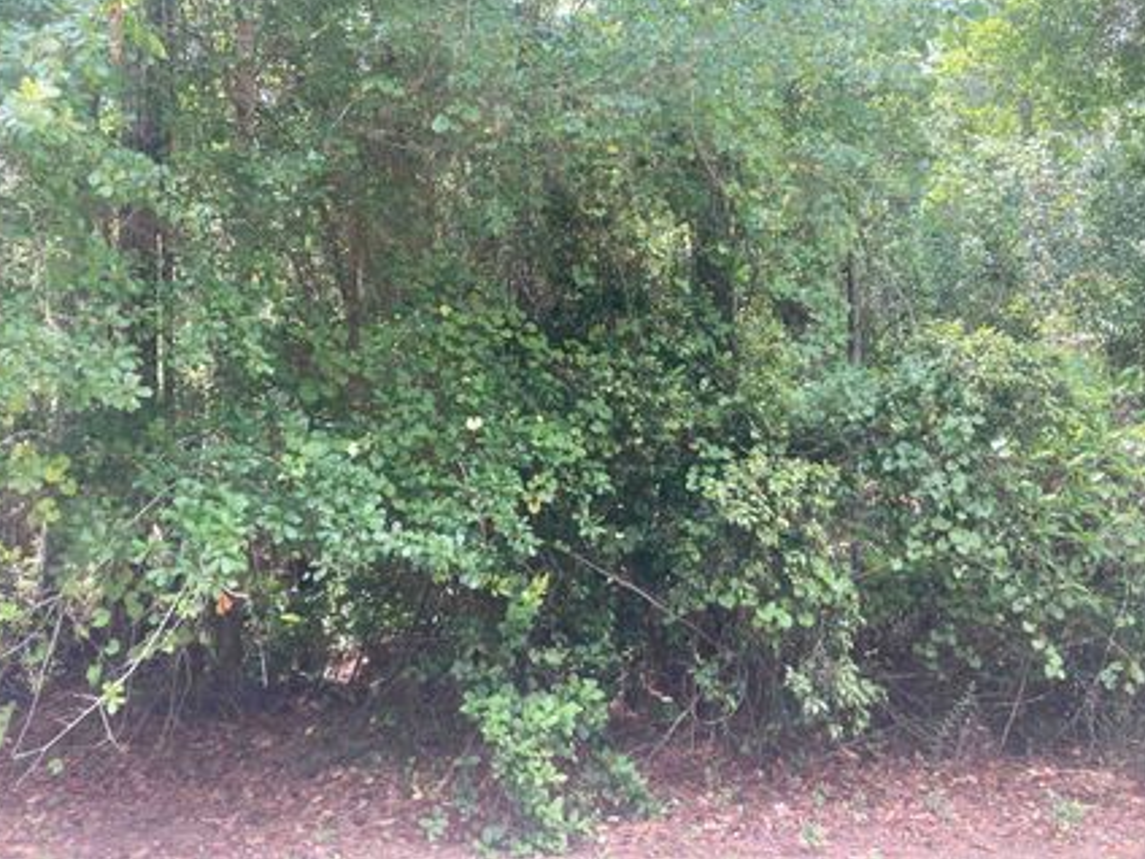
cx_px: 591
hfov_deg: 55.3
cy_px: 355
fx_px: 1092
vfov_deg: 42.8
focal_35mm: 33
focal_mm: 3.99
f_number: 1.8
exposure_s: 1/128
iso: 20
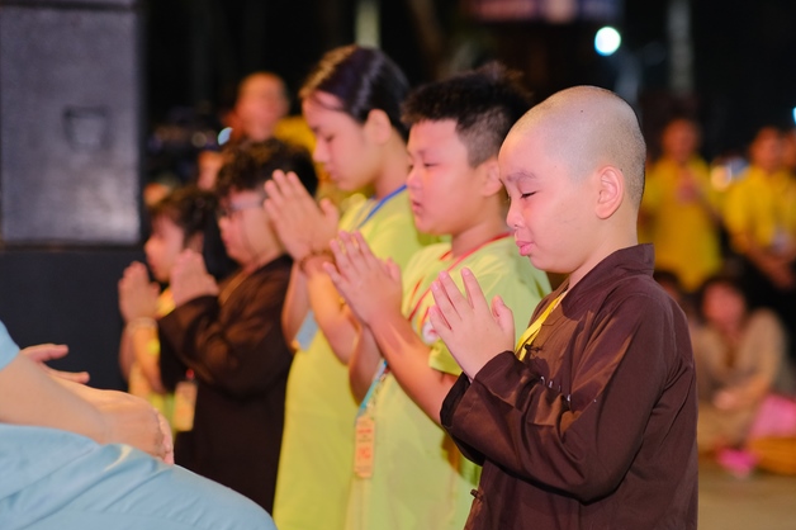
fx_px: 1923
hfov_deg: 23.4
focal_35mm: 87
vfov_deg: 15.7
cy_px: 272
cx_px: 411
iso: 1600
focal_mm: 56
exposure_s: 1/100
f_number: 1.6
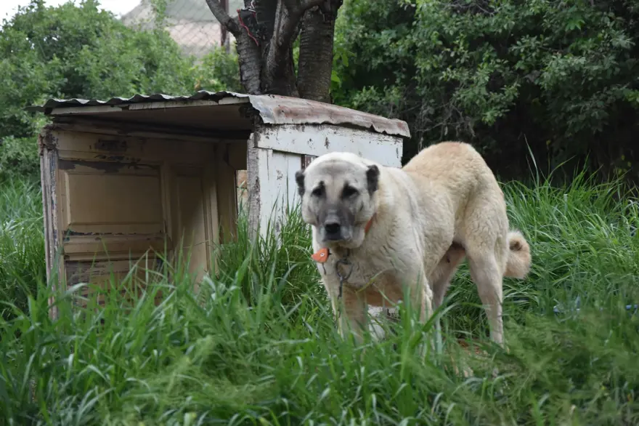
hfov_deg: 16.1
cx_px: 320
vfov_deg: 10.7
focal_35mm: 128
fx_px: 2262
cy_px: 213
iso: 800
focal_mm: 85
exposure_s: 1/320
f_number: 5.6
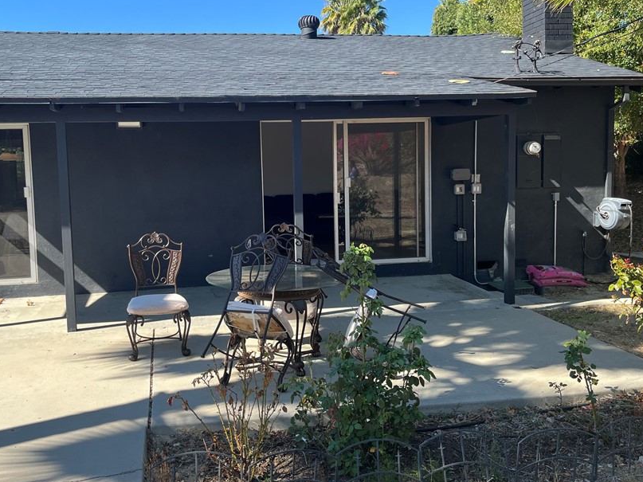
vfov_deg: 42.9
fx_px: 613
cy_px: 212
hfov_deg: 55.2
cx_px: 277
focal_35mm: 33
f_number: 1.6
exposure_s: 1/1266
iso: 50
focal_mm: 5.1
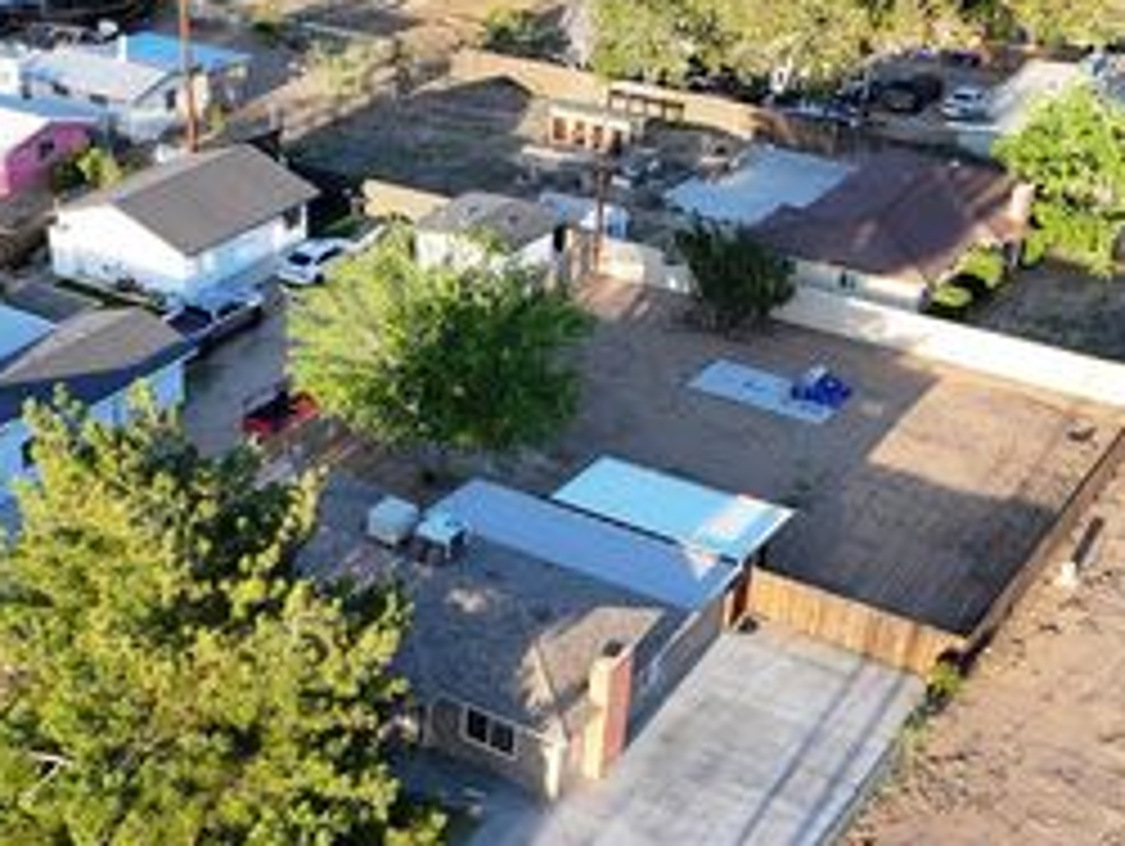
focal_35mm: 48
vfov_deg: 29.6
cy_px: 686
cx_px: 387
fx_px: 1561
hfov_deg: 39.2
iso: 140
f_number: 2.8
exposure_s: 1/400
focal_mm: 12.29
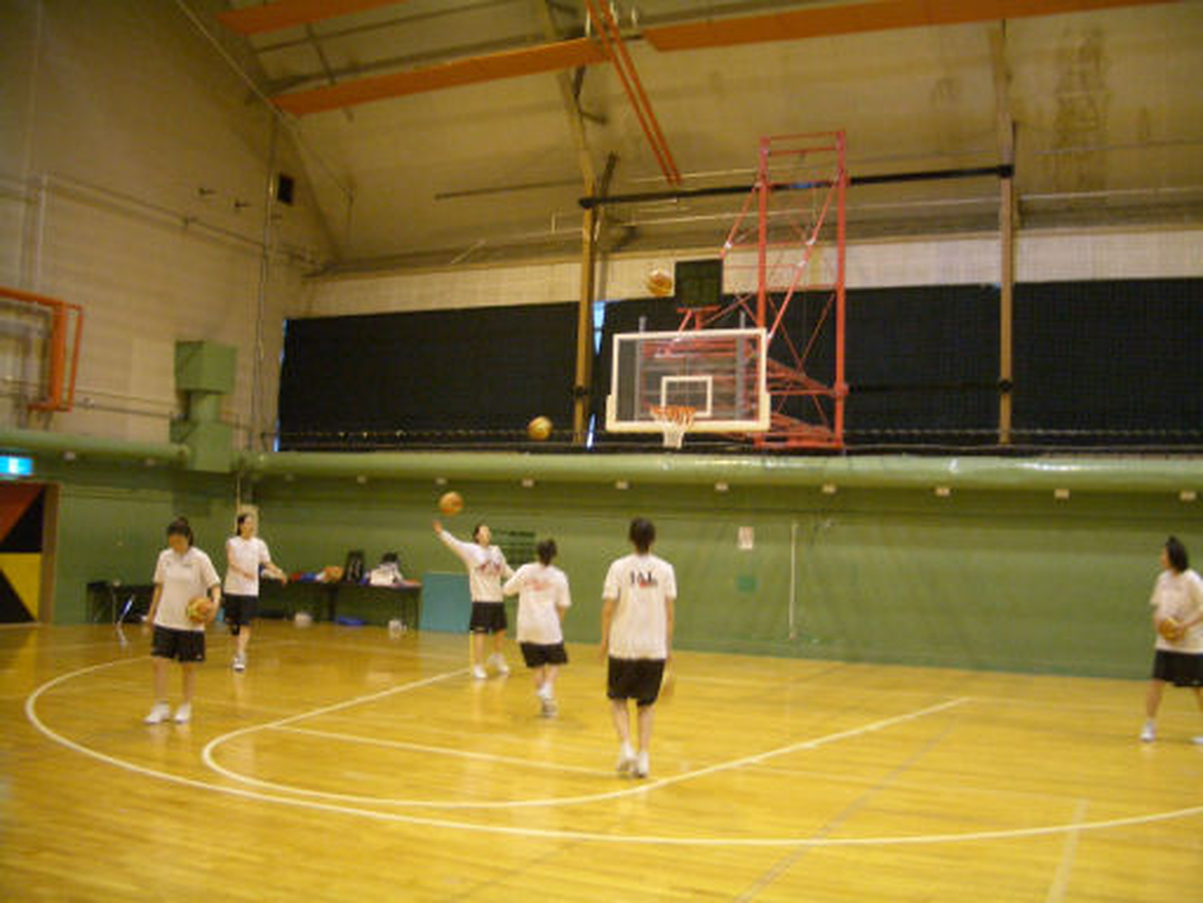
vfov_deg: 40.7
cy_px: 452
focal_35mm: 35
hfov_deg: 52.6
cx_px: 602
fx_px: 1216
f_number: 2.6
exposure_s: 1/30
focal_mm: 5.8
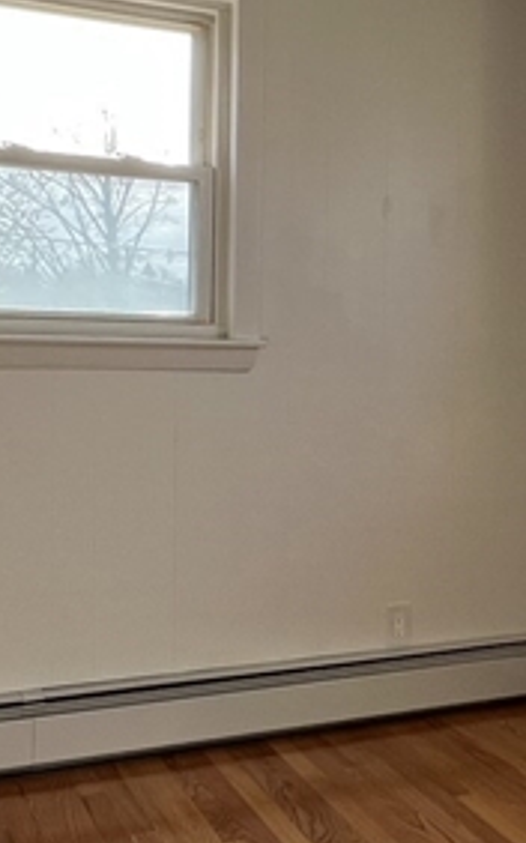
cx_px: 574
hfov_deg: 24.2
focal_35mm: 50
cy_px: 401
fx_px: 1148
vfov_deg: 40.3
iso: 32
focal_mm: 1.57
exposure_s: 1/132
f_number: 1.8
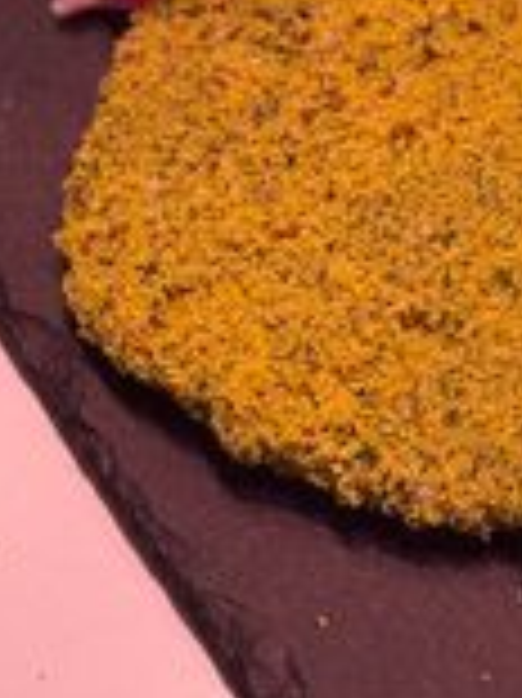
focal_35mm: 132
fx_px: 2658
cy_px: 200
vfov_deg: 14.9
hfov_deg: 11.0
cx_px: 603
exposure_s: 1/318
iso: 64
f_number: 1.78
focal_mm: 6.76
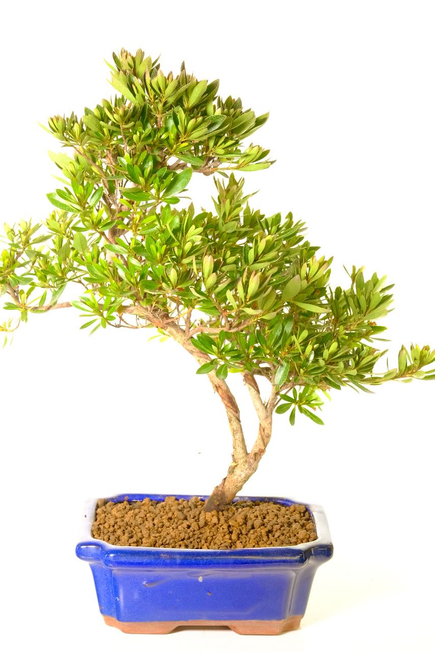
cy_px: 326
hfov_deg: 13.6
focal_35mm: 101
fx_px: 1829
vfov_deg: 20.2
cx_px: 218
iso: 1600
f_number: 10
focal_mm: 67.1
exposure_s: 1/13
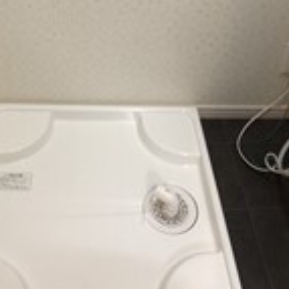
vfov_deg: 23.5
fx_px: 652
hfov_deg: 25.0
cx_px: 127
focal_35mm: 69
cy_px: -24
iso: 32
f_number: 1.8
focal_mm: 3.99
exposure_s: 1/20
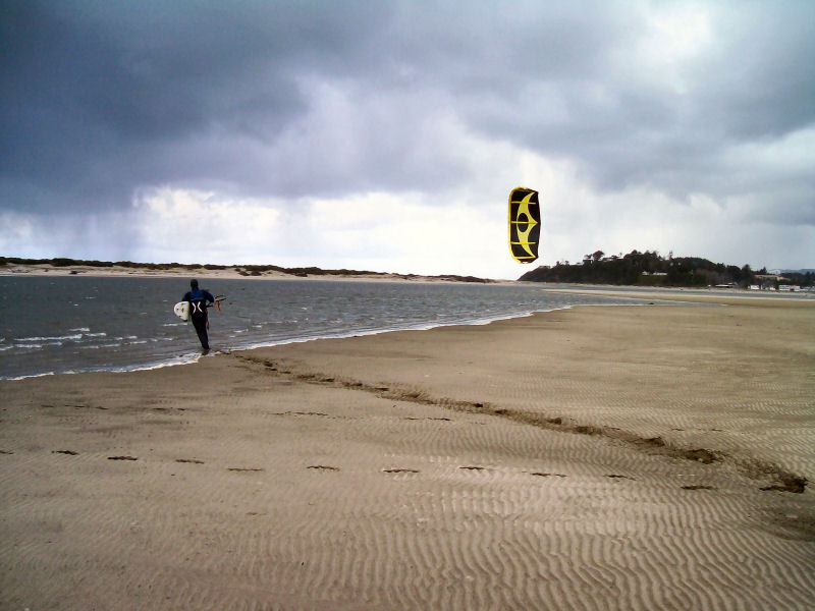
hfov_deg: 51.4
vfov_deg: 39.7
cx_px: 408
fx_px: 848
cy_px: 306
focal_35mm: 36
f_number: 2.7
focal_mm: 6
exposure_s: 1/510
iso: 80
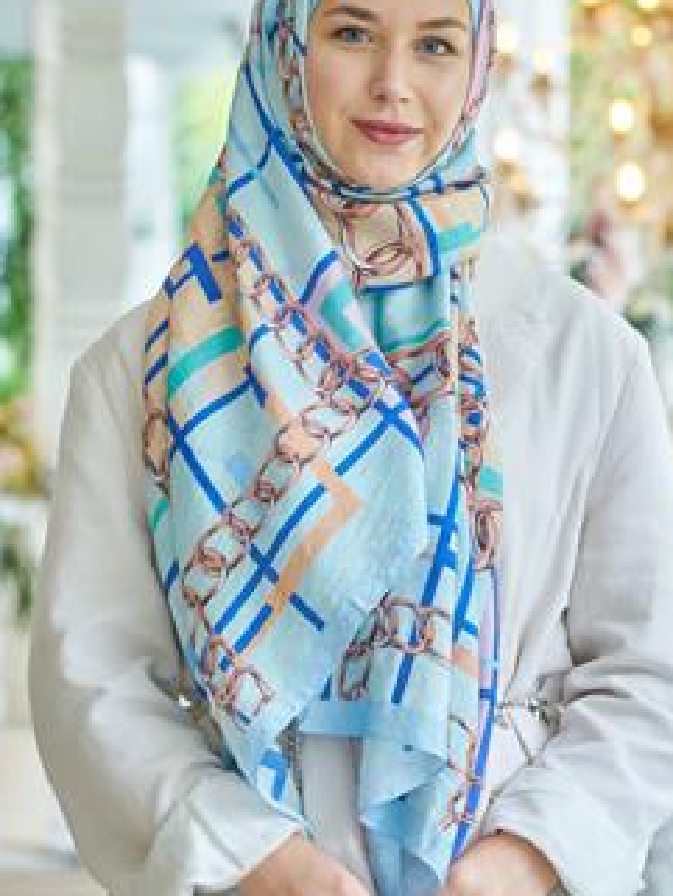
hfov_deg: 10.5
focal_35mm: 142
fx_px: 3679
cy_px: 433
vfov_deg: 13.9
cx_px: 377
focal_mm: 102
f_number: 5.6
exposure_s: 1/100
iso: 800
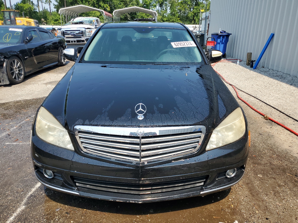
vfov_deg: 53.1
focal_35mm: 26
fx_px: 224
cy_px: 112
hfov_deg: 67.3
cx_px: 149
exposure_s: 1/2000
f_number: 1.5
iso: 50
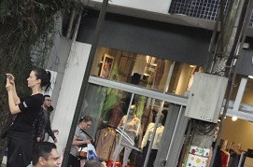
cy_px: 185
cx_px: 52
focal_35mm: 103
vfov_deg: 12.9
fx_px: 723
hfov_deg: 19.7
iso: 3200
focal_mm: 31
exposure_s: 1/500
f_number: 4
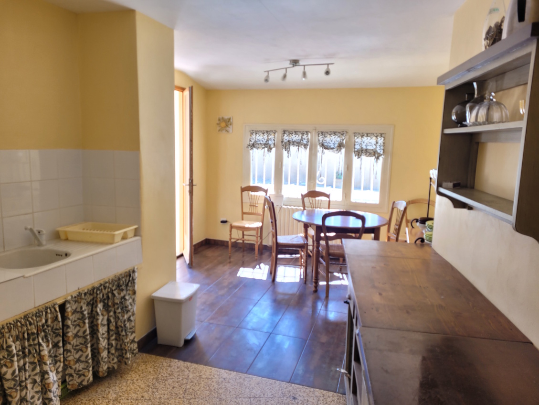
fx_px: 405
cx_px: 270
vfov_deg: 53.1
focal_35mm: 26
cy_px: 202
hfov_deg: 67.3
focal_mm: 5.4
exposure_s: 1/100
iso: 64
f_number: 1.8
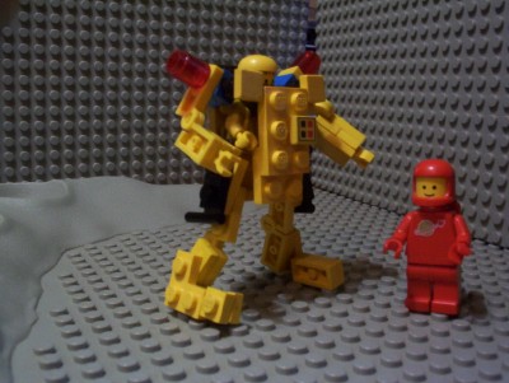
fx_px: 574
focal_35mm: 39
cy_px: 192
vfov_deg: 36.9
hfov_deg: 47.8
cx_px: 254
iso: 200
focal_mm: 6
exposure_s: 1/8
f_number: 4.5
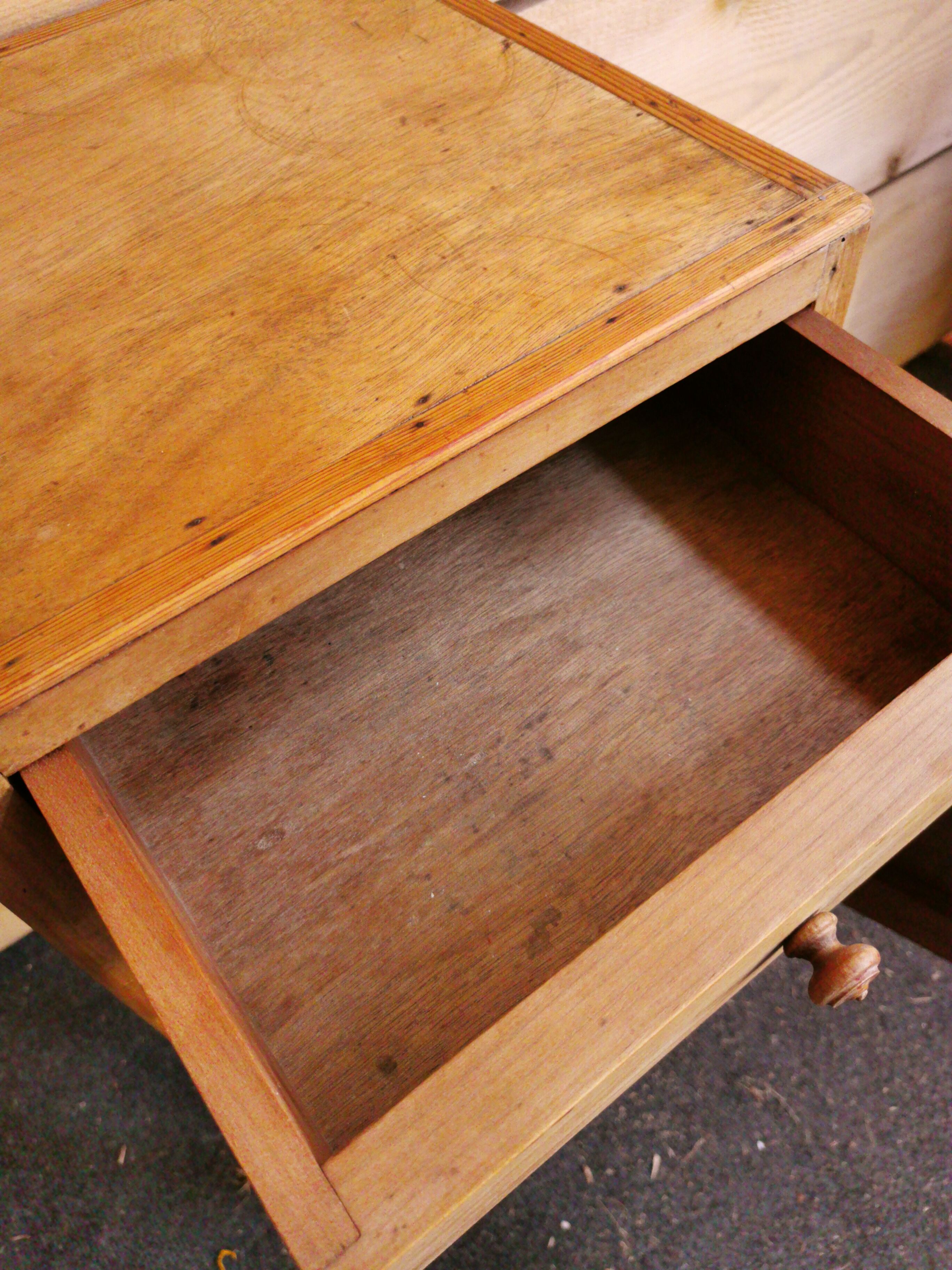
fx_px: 990
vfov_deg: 65.3
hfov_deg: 51.4
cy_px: 635
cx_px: 476
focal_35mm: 27
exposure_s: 1/50
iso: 400
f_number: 1.8
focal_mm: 5.58
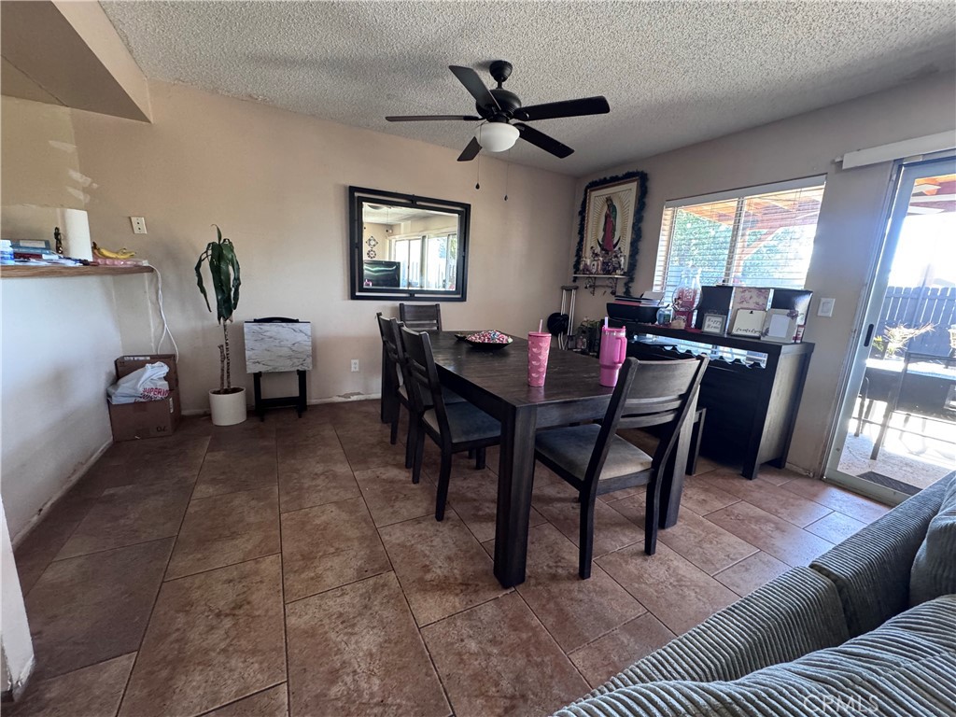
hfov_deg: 102.1
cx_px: 478
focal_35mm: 14
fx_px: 387
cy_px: 358
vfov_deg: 85.7
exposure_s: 1/60
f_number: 2.2
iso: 640
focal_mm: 2.22
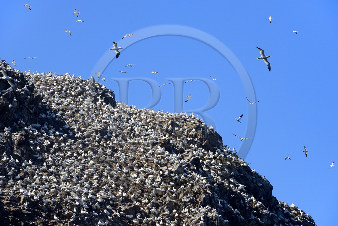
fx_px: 1877
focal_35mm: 200
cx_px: 169
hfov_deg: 10.3
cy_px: 113
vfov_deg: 6.9
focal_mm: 200
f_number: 13
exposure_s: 1/1000
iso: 400
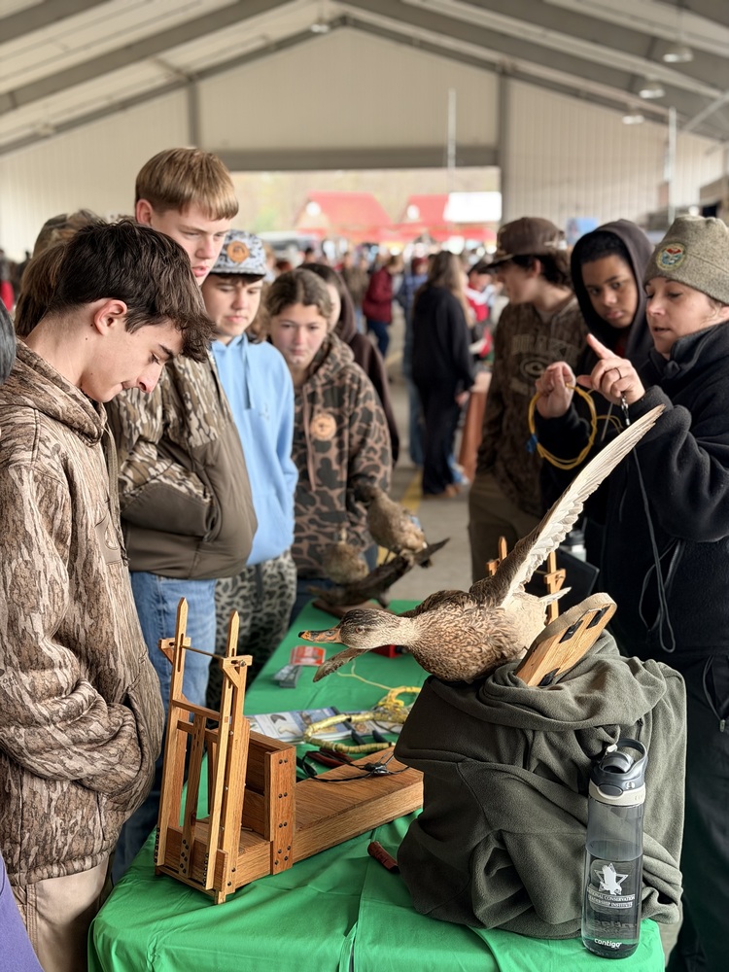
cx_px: 364
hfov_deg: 30.3
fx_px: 1348
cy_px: 486
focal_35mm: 48
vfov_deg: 39.7
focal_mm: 6.76
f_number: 1.78
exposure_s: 1/120
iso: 64
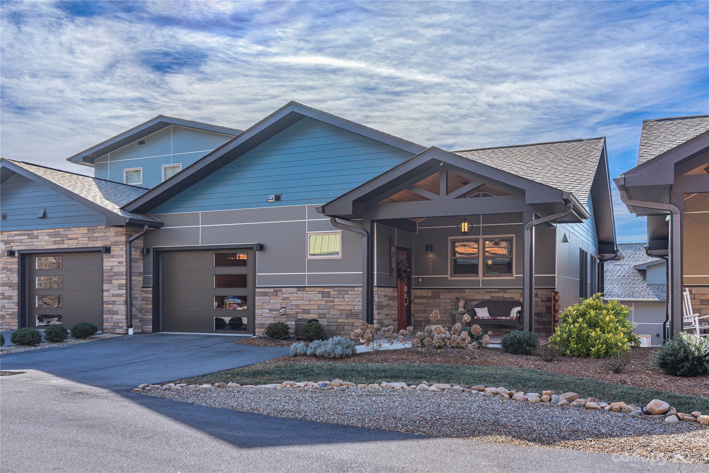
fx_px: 630
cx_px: 354
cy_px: 236
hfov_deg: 58.7
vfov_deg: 41.1
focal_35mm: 32
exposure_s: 1/400
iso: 320
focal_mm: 32
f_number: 7.1
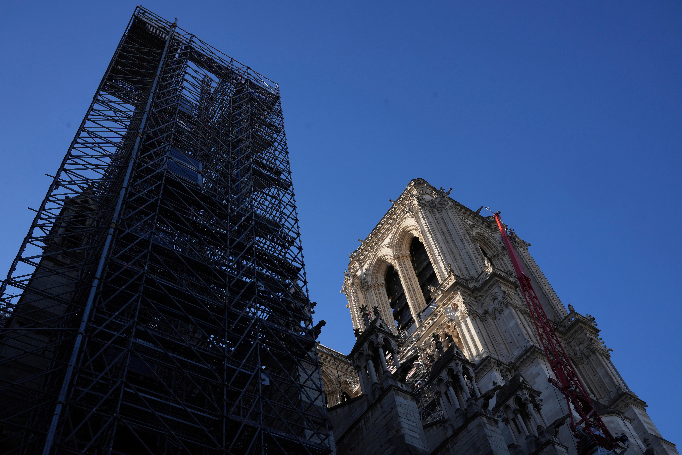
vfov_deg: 40.0
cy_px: 228
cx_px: 341
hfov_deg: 57.2
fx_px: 625
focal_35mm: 33
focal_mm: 33
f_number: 11
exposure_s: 1/400
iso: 400
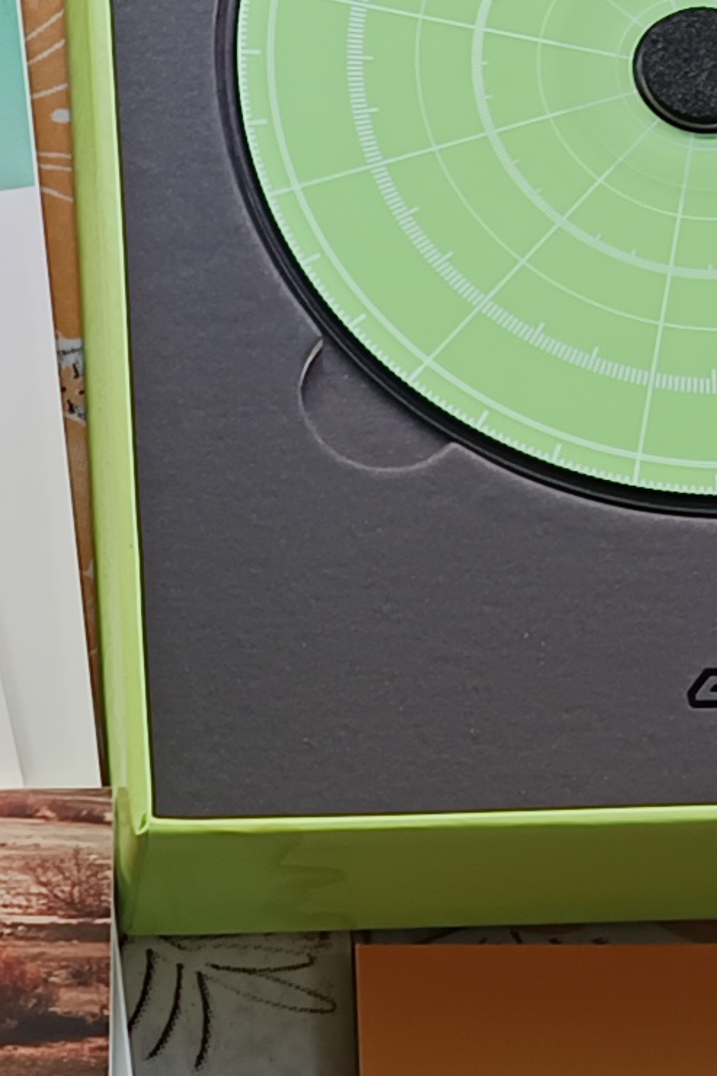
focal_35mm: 135
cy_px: 977
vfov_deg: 15.0
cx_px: 35
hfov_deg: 10.1
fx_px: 4035
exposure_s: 1/50
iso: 176
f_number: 1.7
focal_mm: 5.31
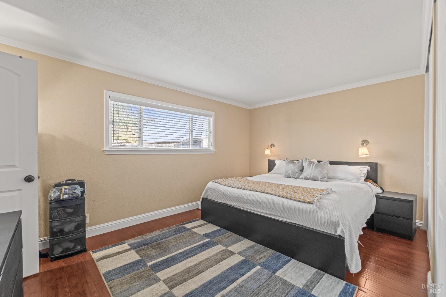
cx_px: 223
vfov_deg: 81.2
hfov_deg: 104.3
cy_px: 148
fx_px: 173
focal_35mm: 14
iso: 400
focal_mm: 14
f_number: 6.3
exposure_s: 1/4
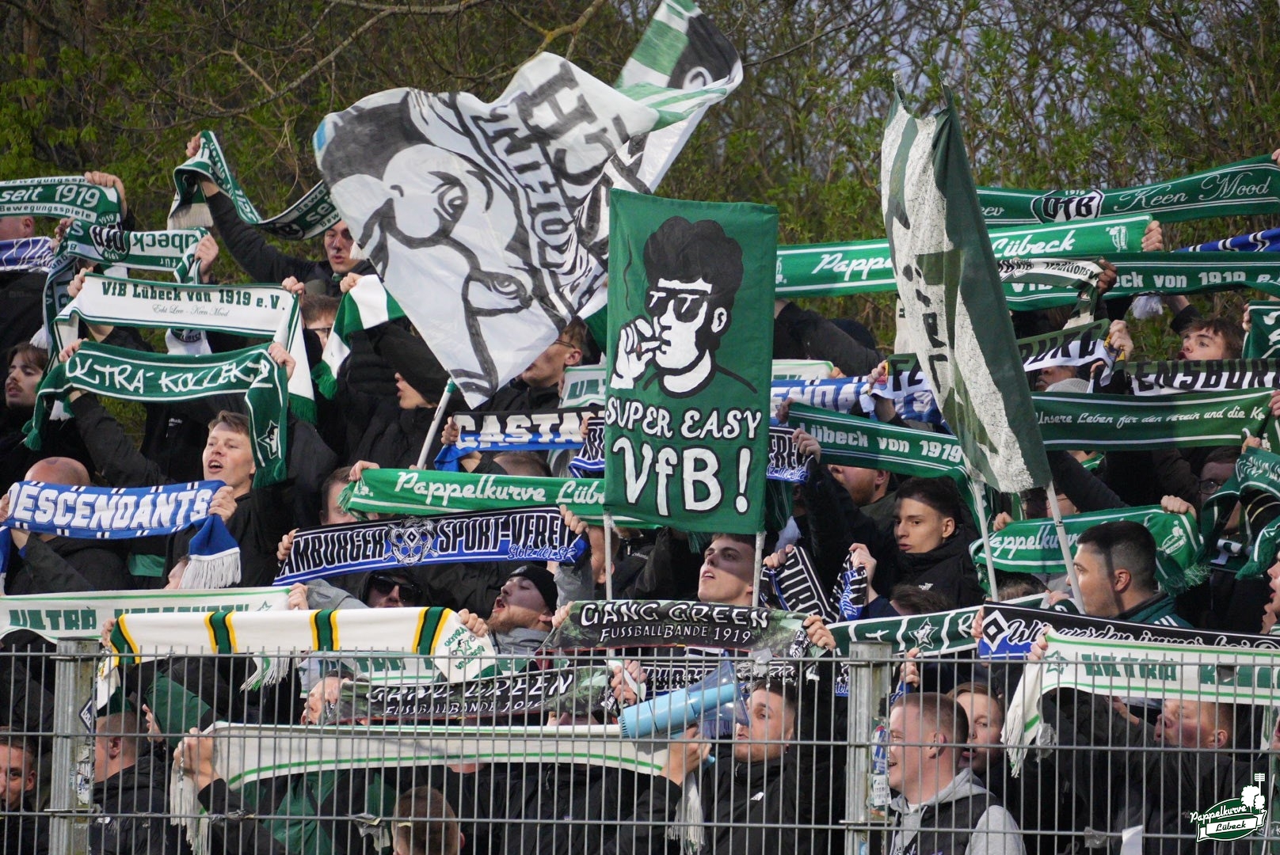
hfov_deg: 6.9
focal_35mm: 300
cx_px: 640
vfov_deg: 4.6
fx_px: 10674
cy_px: 428
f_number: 6.3
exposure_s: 1/320
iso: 6400
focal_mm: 200
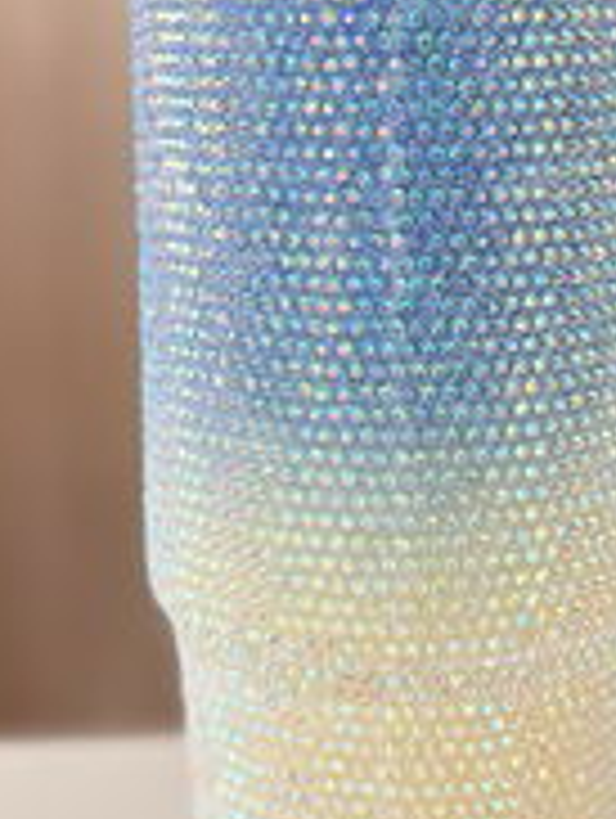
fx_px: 1799
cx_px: 409
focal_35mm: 76
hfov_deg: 19.4
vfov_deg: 25.2
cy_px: 178
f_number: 1.6
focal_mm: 5.96
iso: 80
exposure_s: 1/121
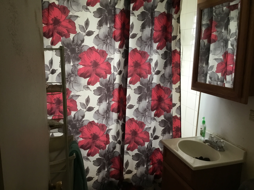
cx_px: 127
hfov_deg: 58.4
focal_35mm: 31
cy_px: 95
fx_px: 227
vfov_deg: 45.4
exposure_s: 1/30
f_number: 2.4
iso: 125
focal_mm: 3.3
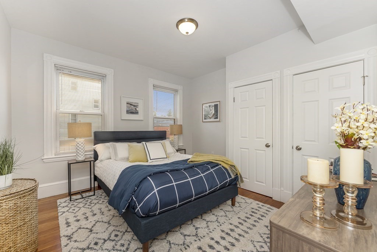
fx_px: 147
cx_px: 188
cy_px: 126
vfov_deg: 81.2
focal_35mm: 14
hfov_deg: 104.2
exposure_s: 1/125
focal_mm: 14
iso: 500
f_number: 6.3
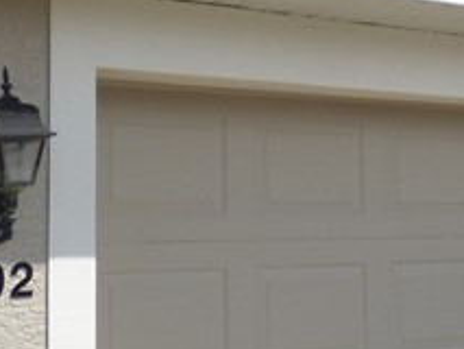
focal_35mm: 96
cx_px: 370
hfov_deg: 20.2
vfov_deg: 15.3
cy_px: 48
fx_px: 1288
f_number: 2.8
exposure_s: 1/1600
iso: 100
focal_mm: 3.58
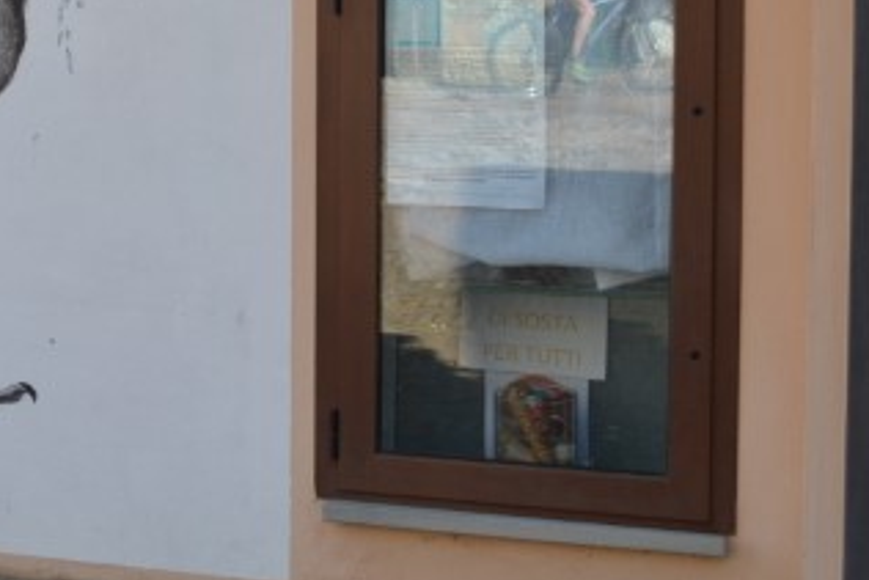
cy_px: 30
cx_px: 58
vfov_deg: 16.4
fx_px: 1980
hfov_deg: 23.9
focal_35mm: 82
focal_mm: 24
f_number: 5.6
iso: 250
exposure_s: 1/125
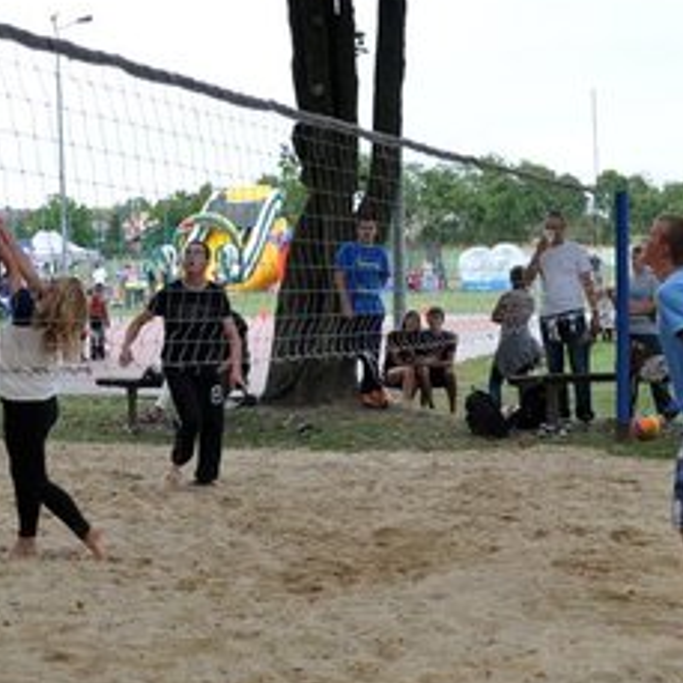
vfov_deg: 26.4
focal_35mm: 65
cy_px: 265
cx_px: 179
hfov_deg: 26.2
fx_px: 1451
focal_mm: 18
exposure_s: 1/160
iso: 200
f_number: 5.6
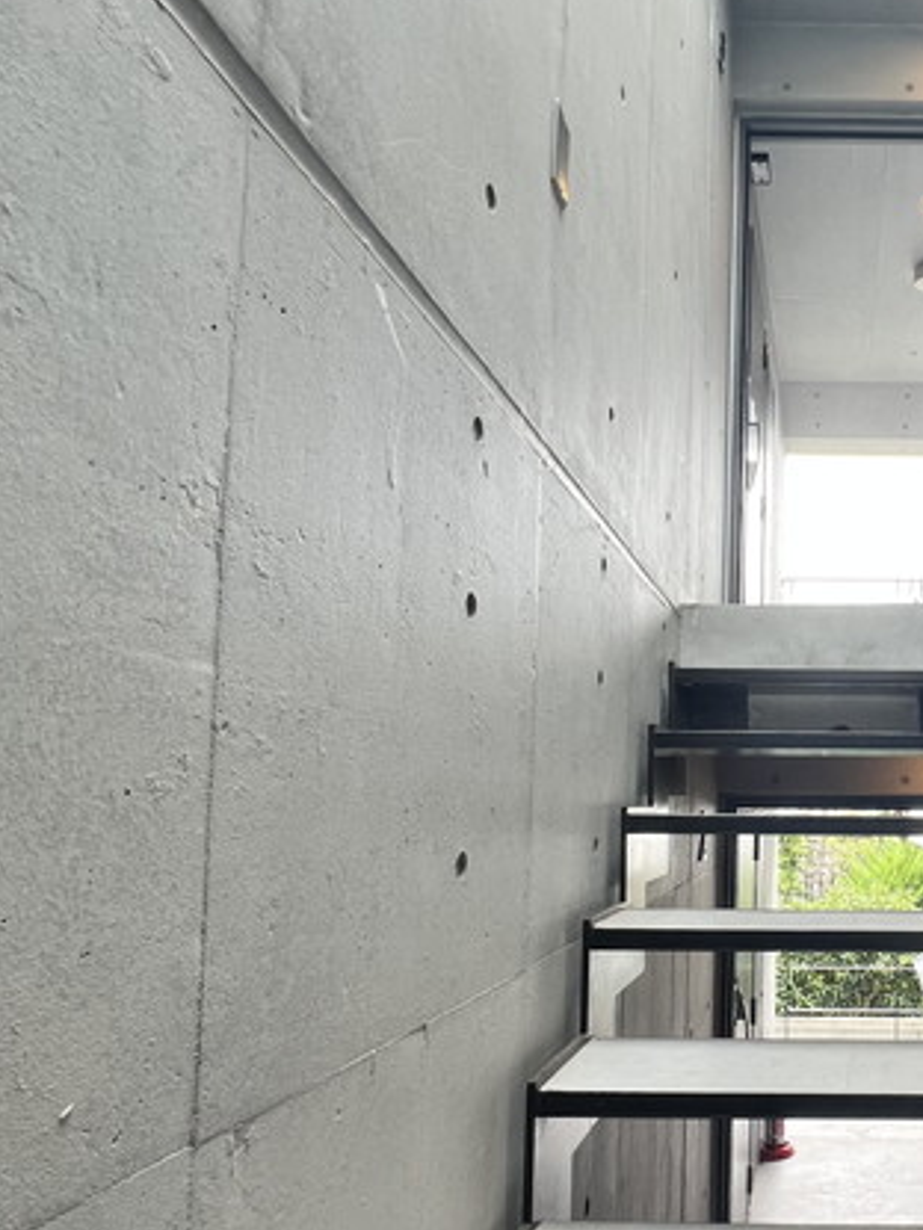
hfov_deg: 48.9
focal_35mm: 25
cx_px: 834
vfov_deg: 68.7
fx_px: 889
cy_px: 736
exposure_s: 1/99
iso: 50
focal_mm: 1.57
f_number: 1.8
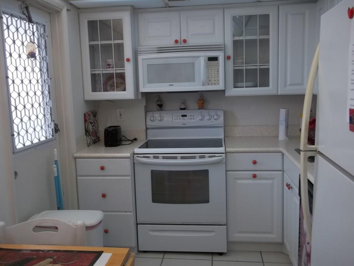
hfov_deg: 55.3
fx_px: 338
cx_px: 174
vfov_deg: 43.0
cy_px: 131
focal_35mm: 33
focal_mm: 5.7
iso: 80
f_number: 2.9
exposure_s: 1/50
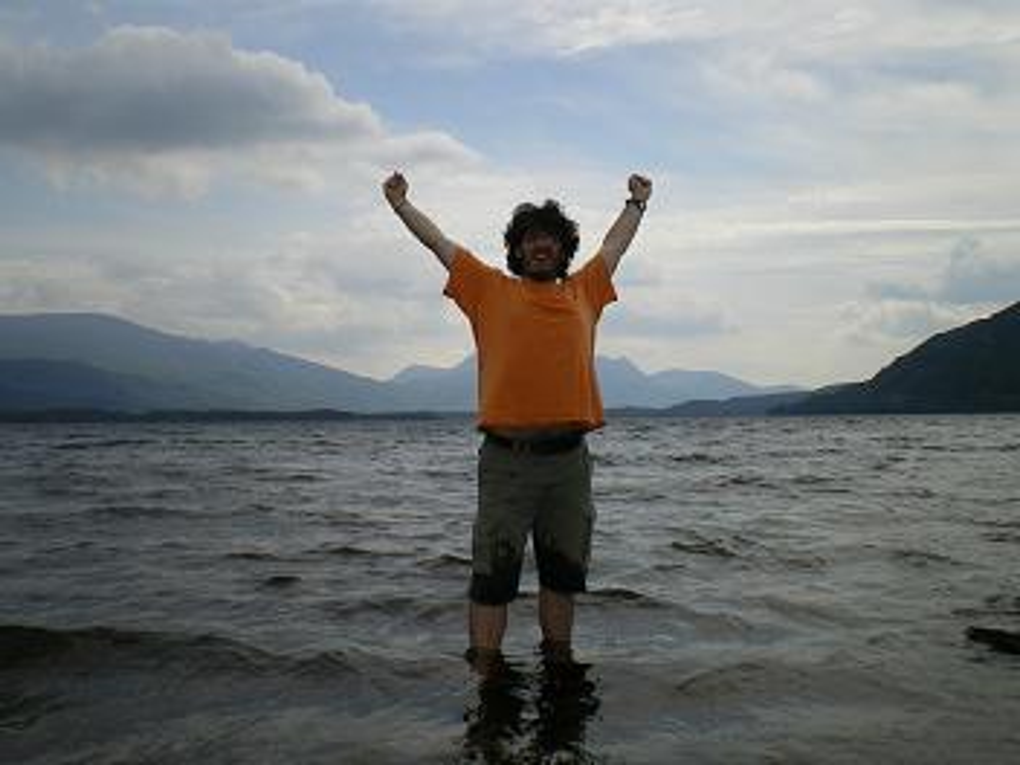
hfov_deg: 49.0
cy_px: 382
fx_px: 1120
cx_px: 510
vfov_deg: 37.7
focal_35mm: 38
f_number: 4.6
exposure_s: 1/640
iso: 64
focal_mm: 6.3
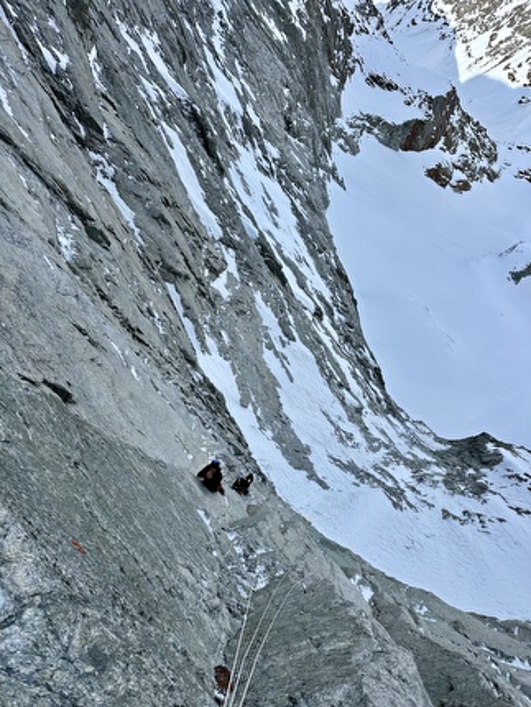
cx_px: 266
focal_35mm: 24
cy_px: 354
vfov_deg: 71.6
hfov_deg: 56.9
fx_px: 490
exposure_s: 1/5525
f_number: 1.78
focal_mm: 6.86
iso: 80
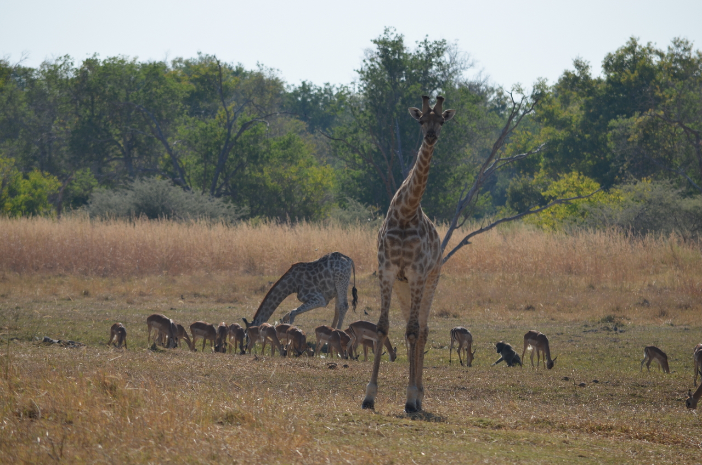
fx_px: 8757
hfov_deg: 4.6
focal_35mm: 450
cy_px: 232
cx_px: 351
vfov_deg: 3.0
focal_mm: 300
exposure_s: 1/800
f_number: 7.1
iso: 200
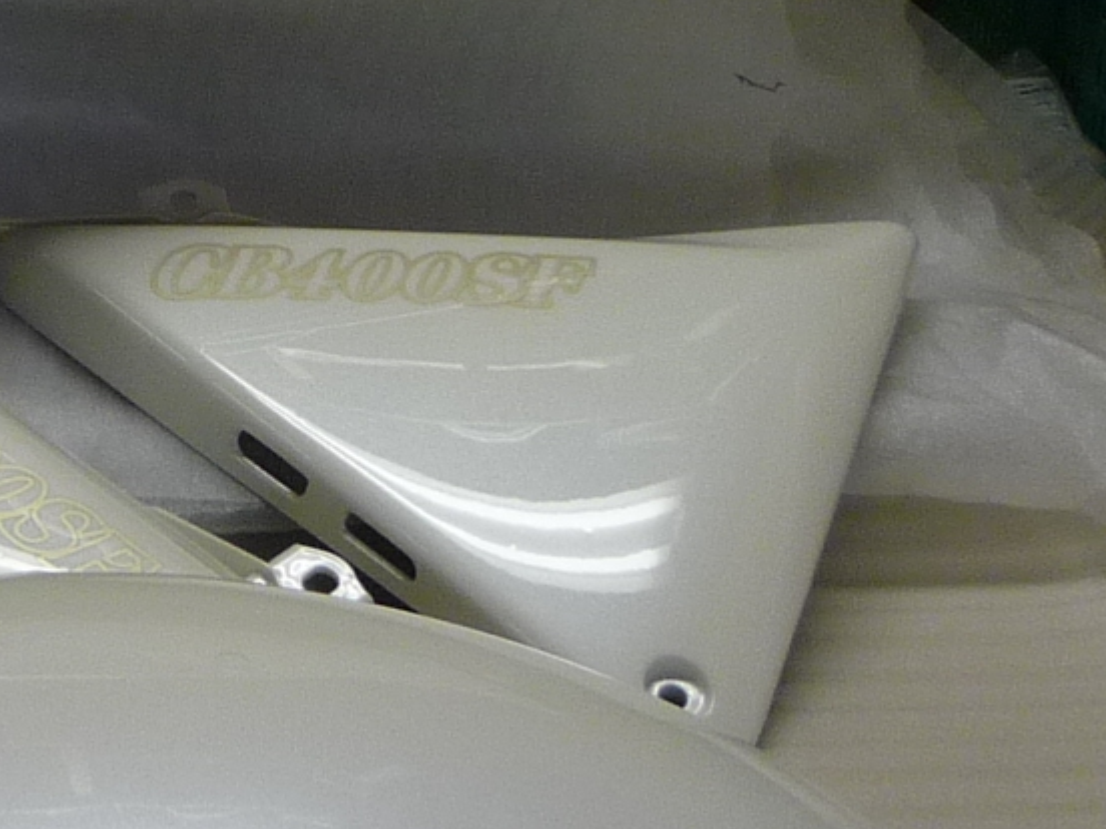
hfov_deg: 16.3
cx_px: -395
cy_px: 200
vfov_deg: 13.1
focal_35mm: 113
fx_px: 3610
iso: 100
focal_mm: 4.4
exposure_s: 1/40
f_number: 2.8
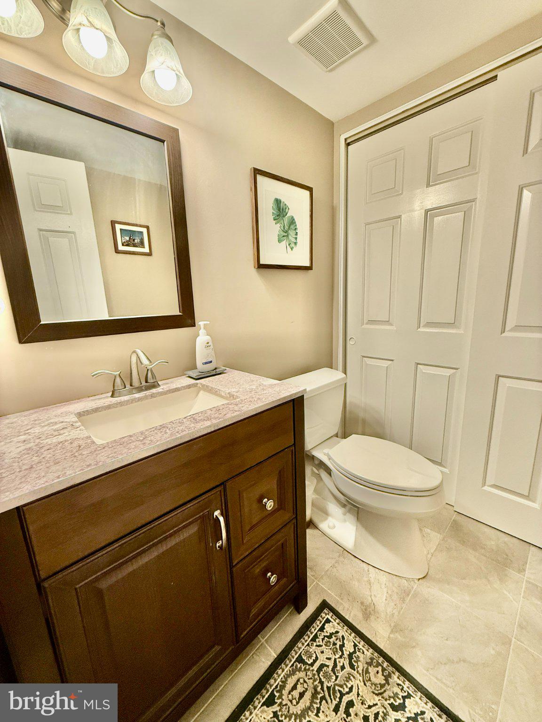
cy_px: 361
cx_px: 271
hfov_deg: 85.7
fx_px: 292
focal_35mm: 14
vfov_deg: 102.1
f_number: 2.2
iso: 250
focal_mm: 2.22
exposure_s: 1/120
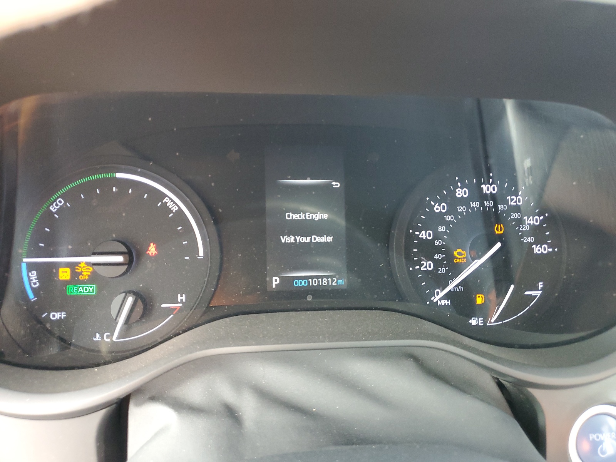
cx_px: 308
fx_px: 463
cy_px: 231
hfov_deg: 67.3
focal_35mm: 26
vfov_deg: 53.1
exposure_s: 1/60.2
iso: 224
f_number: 1.5
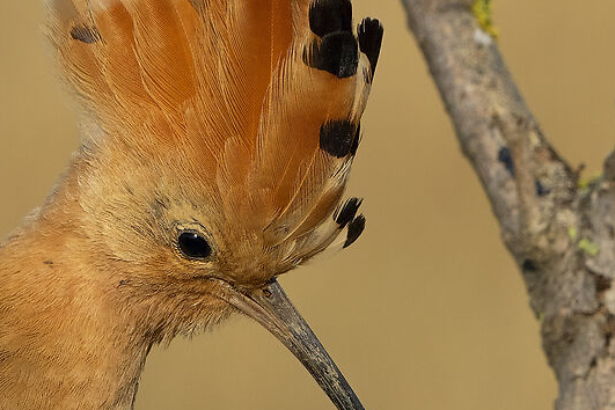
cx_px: 396
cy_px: 603
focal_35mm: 1957
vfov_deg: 0.7
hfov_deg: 1.1
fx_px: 33429
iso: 500
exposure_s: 1/800
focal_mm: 433
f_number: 11
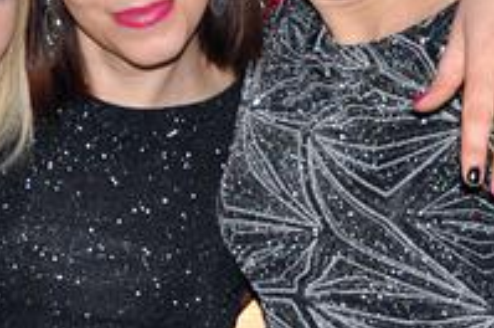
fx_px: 1932
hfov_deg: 14.5
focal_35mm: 141
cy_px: 19
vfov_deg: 9.6
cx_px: 127
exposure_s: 1/60
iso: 2000
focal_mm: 22
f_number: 5
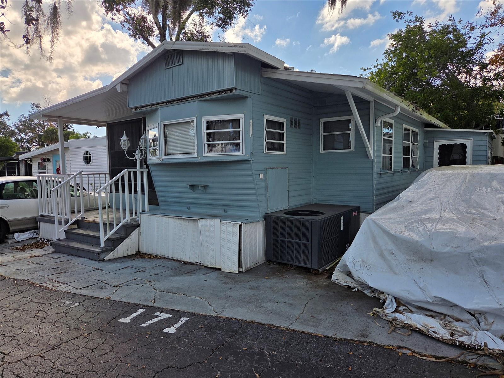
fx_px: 335
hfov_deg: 73.9
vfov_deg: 58.9
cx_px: 252
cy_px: 189
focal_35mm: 23
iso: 80
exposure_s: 1/6034
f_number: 1.8
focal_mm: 5.4
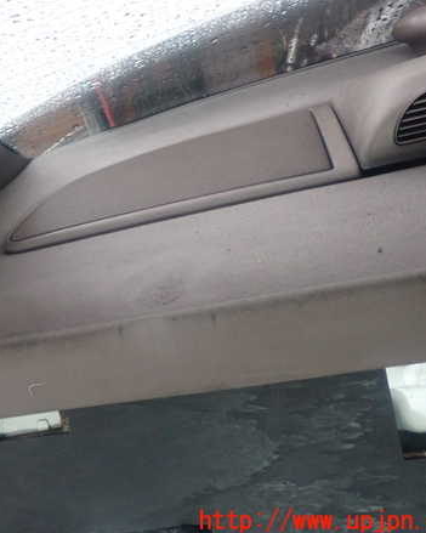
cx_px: 109
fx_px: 631
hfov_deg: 36.5
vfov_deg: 45.8
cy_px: 263
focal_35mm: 40
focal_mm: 5.4
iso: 800
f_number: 2.3
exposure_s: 1/30
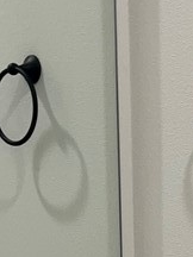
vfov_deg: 15.5
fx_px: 914
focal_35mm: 123
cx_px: 152
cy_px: 300
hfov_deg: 12.0
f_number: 1.5
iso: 80
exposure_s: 1/120
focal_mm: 5.7
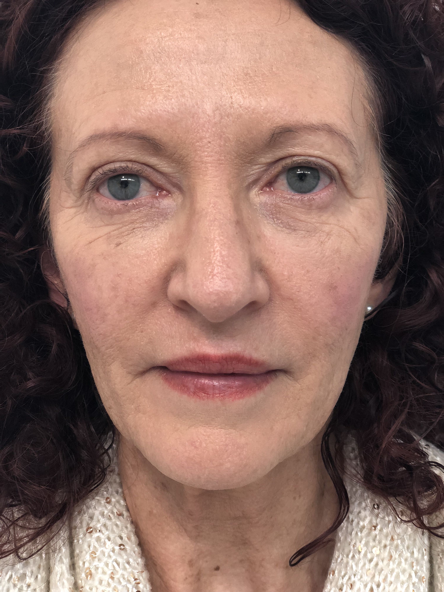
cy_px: 296
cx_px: 222
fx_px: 889
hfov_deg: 28.0
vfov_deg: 36.8
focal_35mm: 52
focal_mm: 6
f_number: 2.4
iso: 100
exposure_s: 1/50
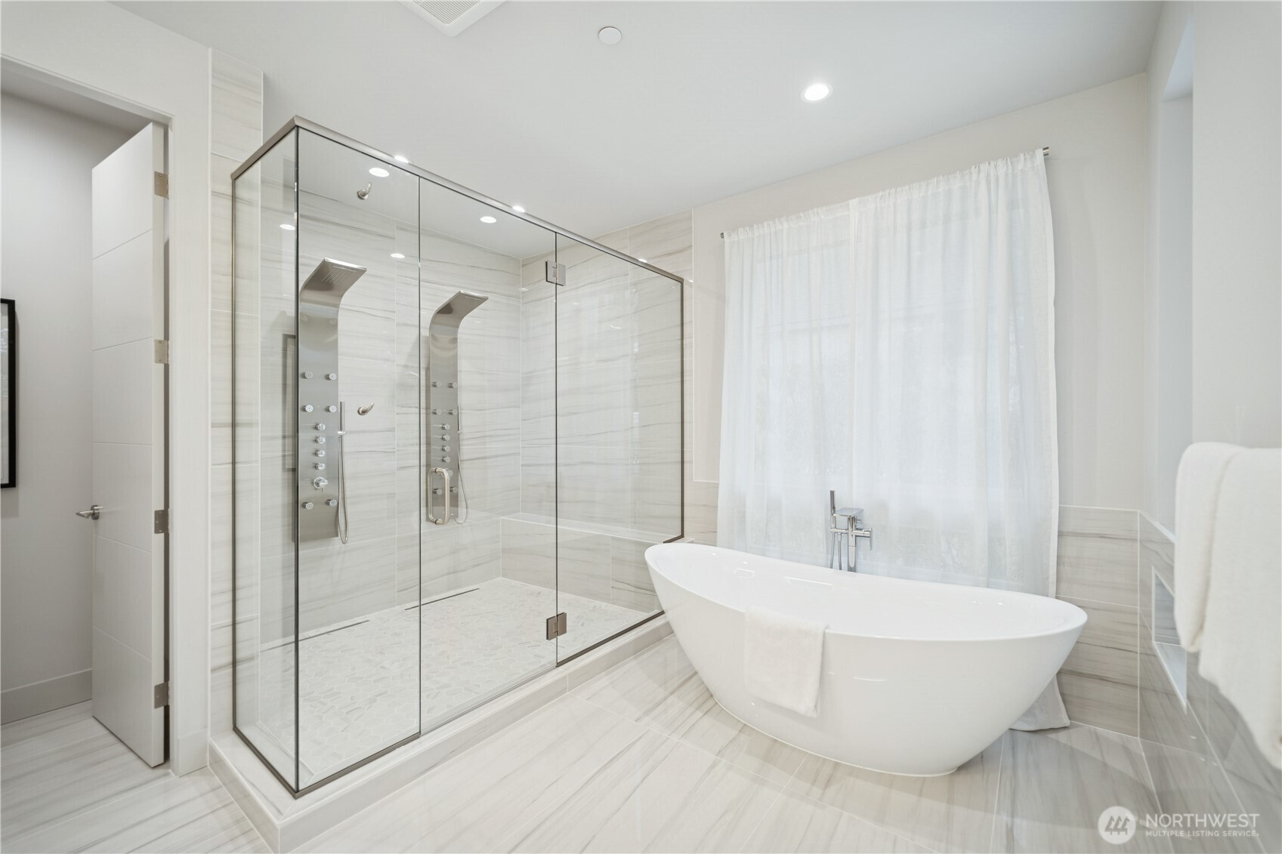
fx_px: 498
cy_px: 427
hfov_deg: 104.3
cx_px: 641
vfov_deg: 81.2
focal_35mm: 14
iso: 200
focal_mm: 14
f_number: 8
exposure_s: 1/50
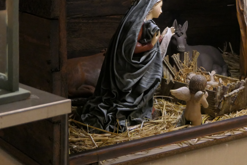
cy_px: 32
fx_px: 617
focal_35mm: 90
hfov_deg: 22.6
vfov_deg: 15.1
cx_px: 146
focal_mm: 15.5
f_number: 3.4
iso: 1600
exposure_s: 1/80
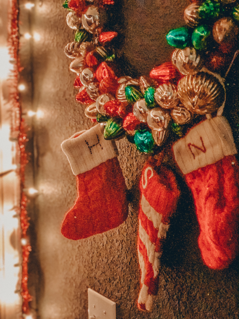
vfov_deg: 33.8
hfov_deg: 25.7
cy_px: 160
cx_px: 120
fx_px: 525
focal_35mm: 57
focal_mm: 6.6
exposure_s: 1/30
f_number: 2.8
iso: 1250
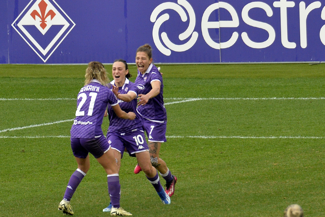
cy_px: 108
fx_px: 3972
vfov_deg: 3.1
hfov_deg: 4.7
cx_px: 162
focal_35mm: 440
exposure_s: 1/1000
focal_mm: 440
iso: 2000
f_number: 6.3
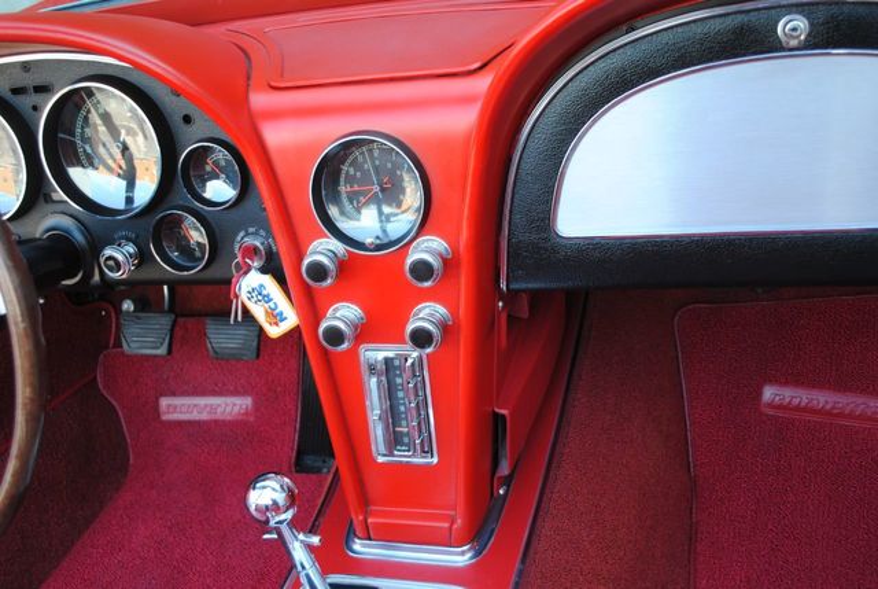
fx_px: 953
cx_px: 439
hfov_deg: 49.5
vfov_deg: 34.3
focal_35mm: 39
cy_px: 294
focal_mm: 26
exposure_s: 1/40
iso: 200
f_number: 4.2
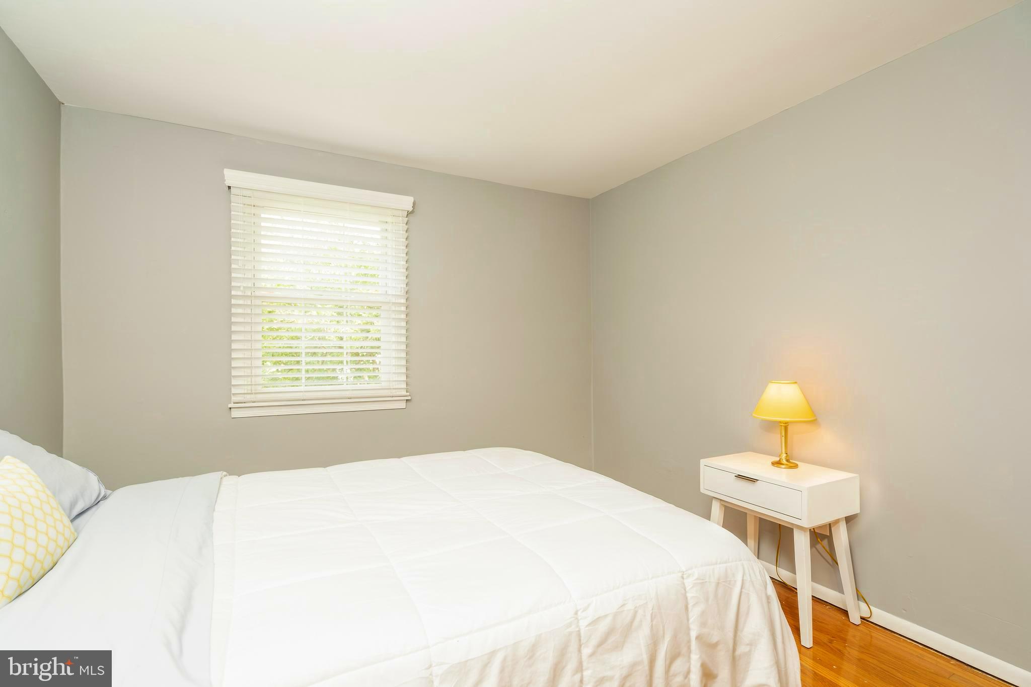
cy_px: 344
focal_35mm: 16
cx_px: 516
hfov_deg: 96.7
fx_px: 458
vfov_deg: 73.7
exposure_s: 1/30
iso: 320
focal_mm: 16
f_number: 5.6
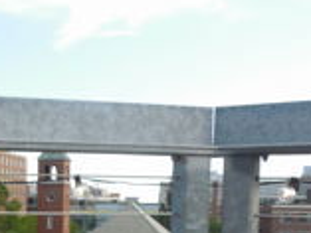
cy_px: 239
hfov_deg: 26.3
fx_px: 629
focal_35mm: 70
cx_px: -2
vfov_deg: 20.3
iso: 125
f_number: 3.3
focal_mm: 4.5
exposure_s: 1/320
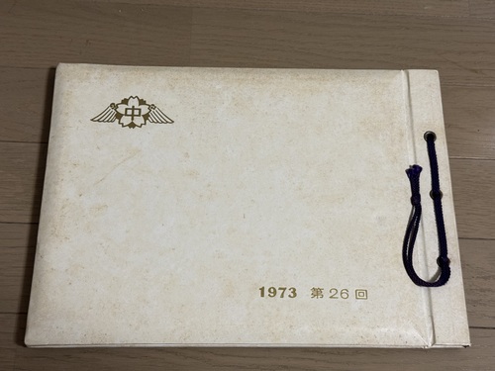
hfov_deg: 39.7
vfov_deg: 30.3
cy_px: 186
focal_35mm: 48
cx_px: 248
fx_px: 686
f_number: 1.78
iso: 125
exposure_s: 1/50
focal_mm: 6.76
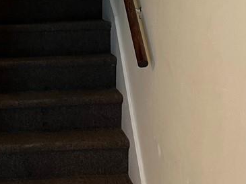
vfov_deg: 20.0
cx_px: 29
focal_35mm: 73
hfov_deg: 25.9
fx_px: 519
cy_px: 147
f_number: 1.5
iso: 125
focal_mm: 5.7
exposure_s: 1/60
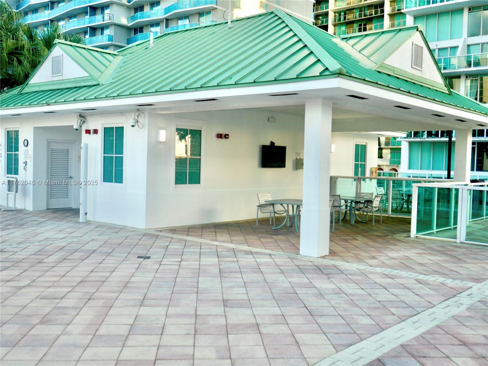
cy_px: 183
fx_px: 536
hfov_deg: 49.0
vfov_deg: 37.7
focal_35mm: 38
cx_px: 244
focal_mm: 19
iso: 200
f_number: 5
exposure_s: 1/125
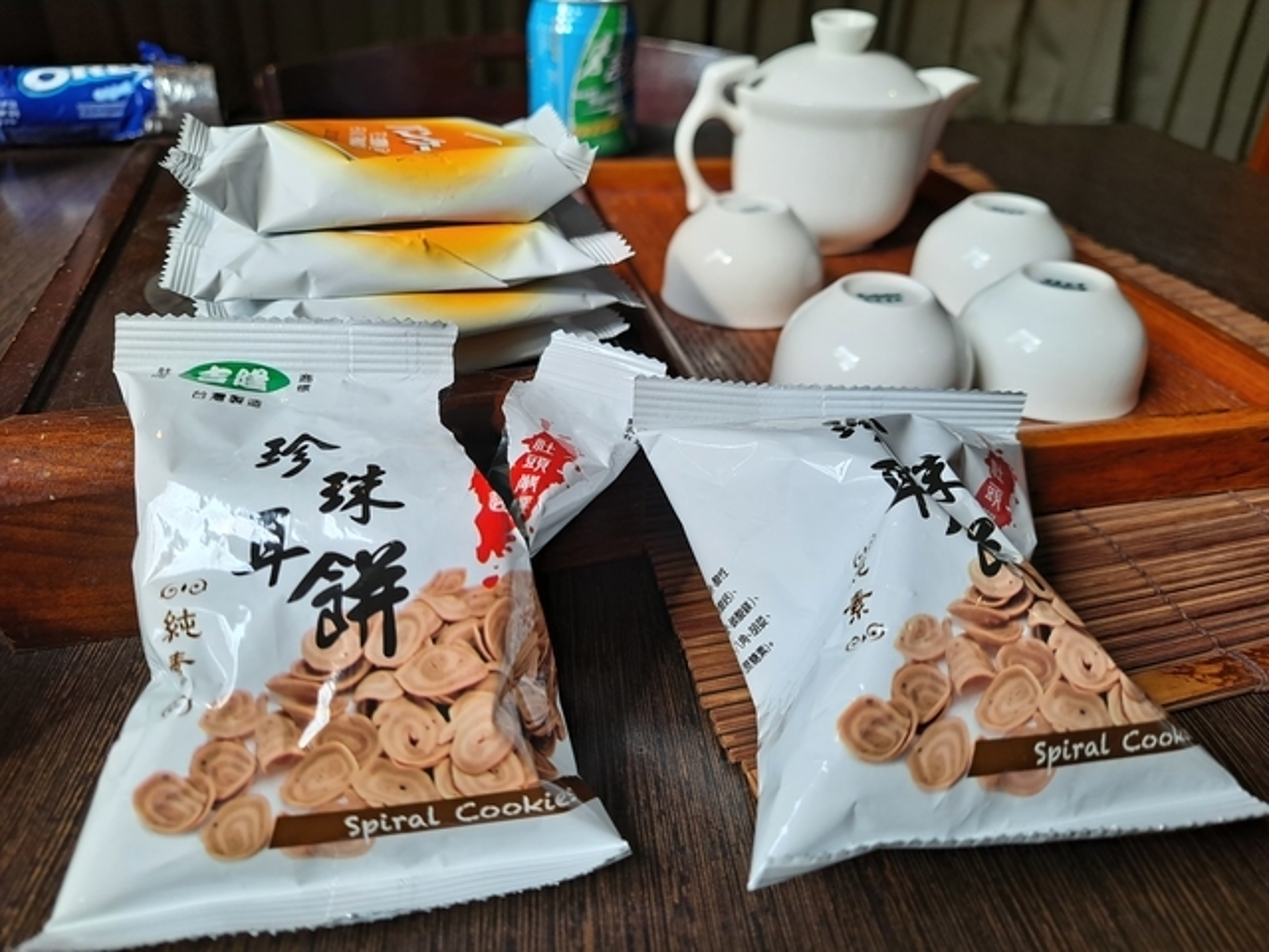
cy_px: 476
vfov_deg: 56.8
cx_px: 634
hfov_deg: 71.6
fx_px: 880
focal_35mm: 24
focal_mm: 5.23
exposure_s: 1/60
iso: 32
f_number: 1.8
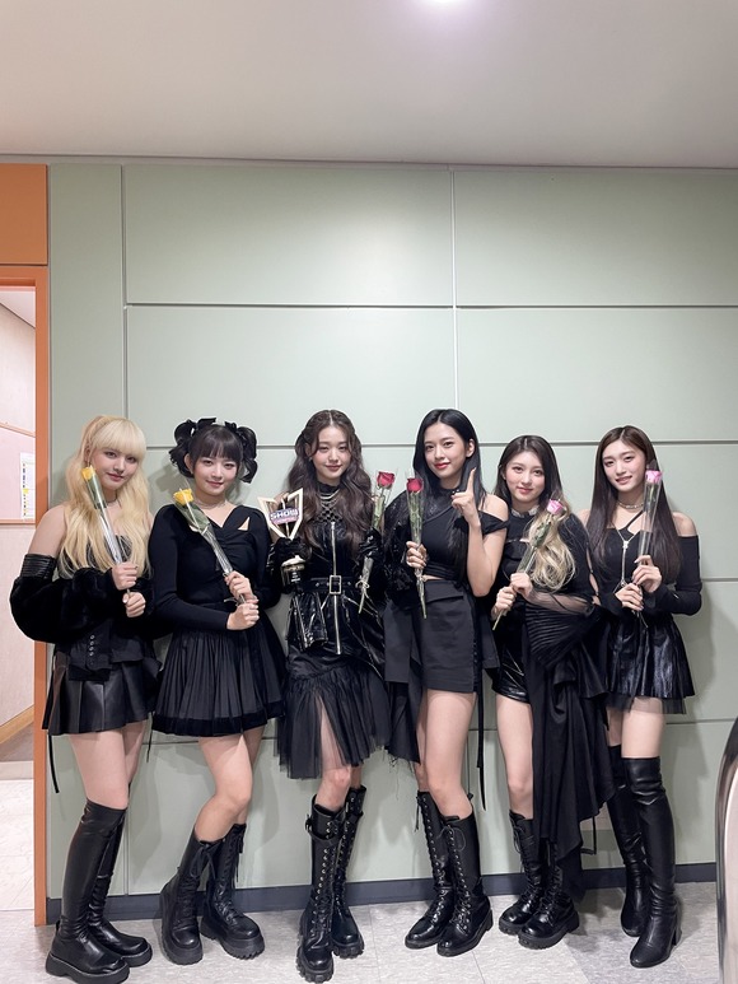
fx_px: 739
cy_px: 492
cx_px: 369
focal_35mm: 26
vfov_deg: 67.3
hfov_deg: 53.1
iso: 160
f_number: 1.6
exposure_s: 1/60
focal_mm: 4.2
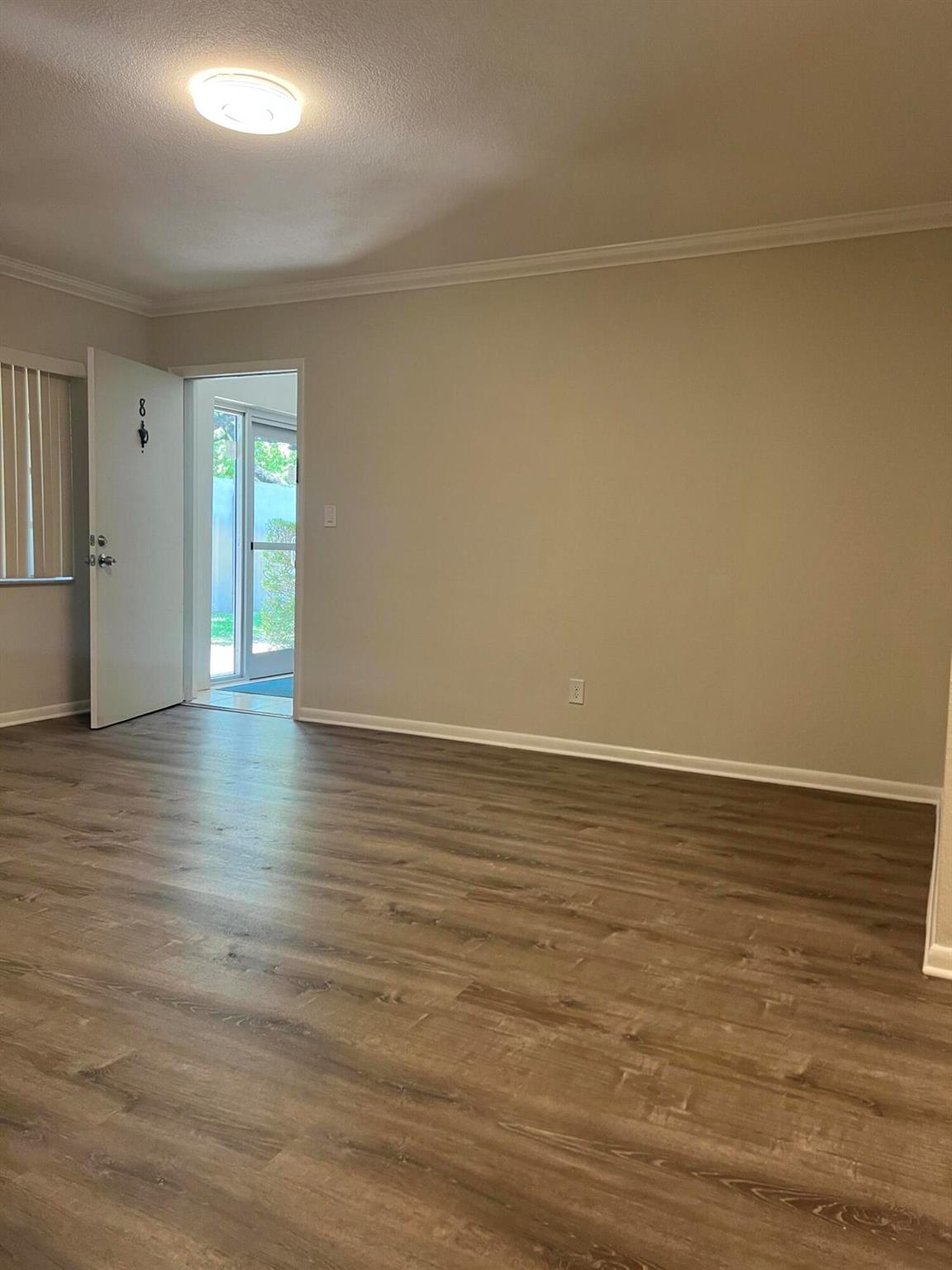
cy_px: 635
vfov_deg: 67.3
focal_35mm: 26
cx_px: 476
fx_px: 953
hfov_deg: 53.1
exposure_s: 1/60
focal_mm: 5.7
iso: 80
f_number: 1.5
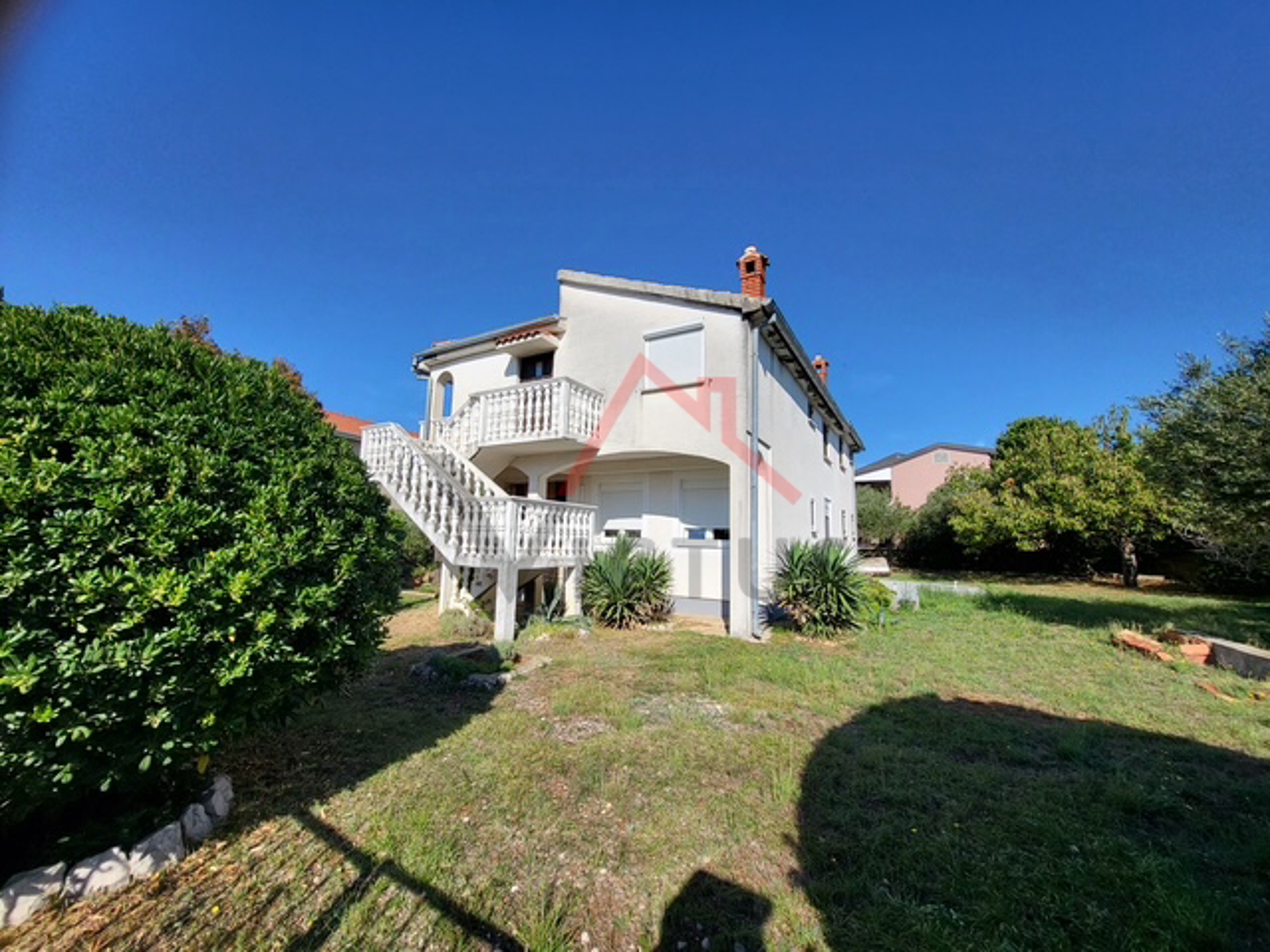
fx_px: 477
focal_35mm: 13
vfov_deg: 89.9
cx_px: 635
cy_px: 476
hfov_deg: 106.2
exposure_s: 1/1269
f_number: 2.2
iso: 32
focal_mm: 1.74
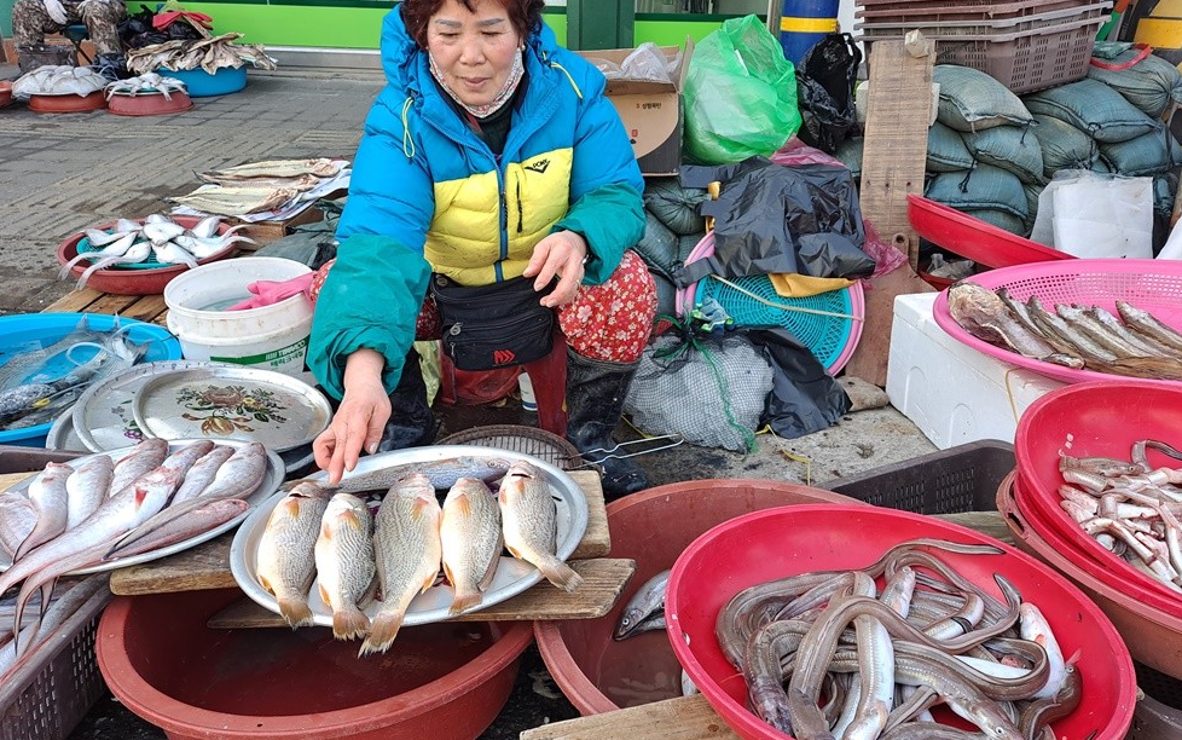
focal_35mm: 26
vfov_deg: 47.6
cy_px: 362
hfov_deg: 70.4
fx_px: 838
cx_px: 590
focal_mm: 5.23
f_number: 1.8
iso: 32
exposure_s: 1/120
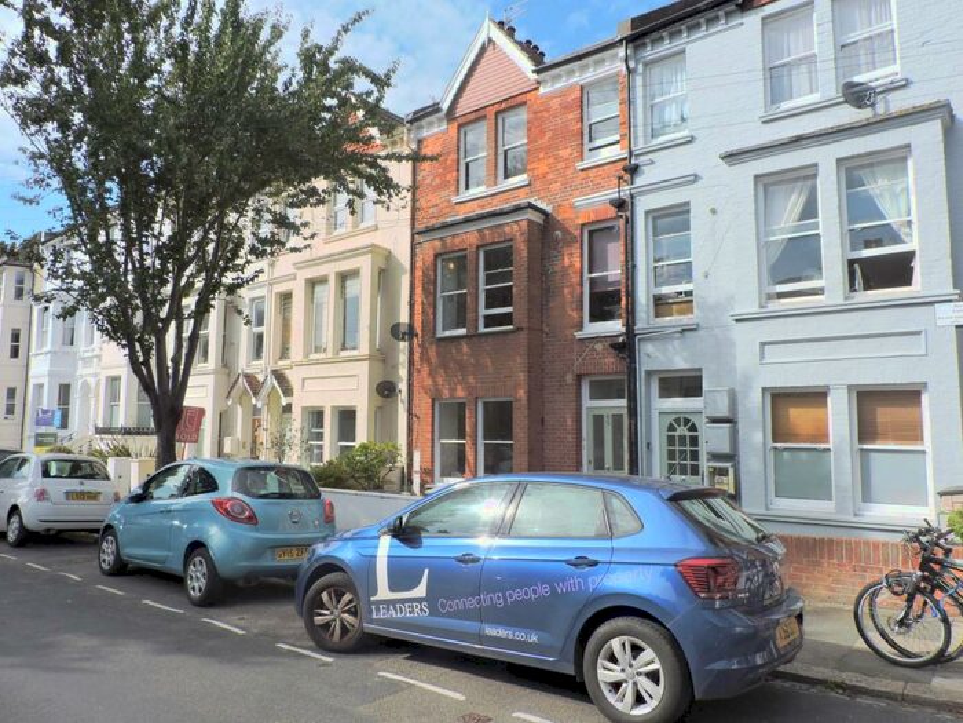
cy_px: 362
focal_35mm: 24
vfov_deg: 56.8
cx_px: 482
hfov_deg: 71.6
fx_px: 668
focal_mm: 4.3
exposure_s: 1/1250
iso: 100
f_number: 3.3
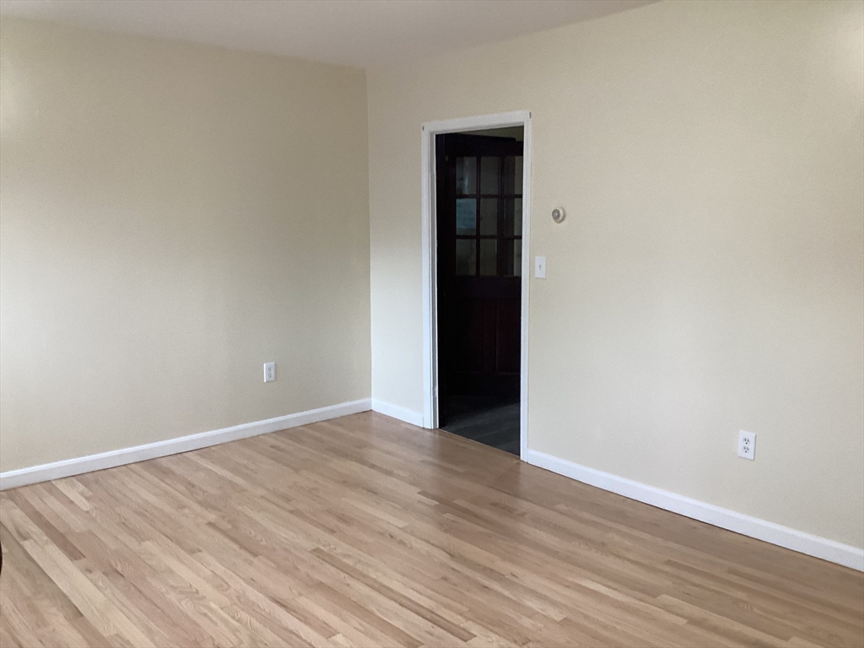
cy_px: 324
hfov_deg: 58.4
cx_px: 432
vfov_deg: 45.4
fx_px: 774
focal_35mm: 31
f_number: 2.4
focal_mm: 3.3
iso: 200
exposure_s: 1/60
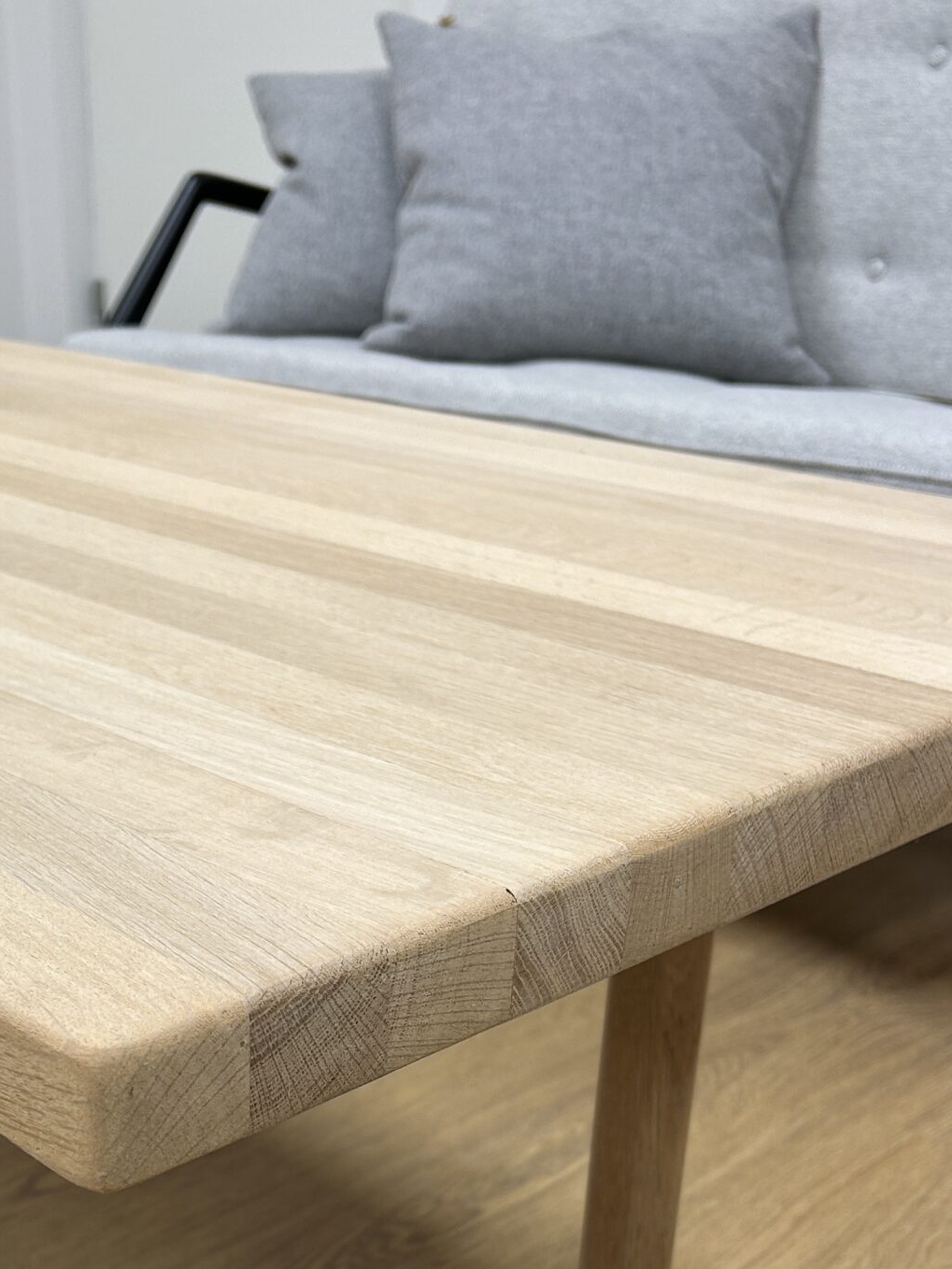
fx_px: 1796
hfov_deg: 29.2
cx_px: 237
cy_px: 1075
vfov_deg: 37.1
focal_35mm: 49
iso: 64
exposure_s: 1/100
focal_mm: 5.7
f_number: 1.5
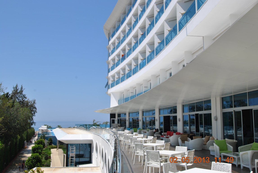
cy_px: 86
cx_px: 129
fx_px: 258
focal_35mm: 36
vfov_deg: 37.0
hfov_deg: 53.1
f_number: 9
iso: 100
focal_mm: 24
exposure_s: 1/320
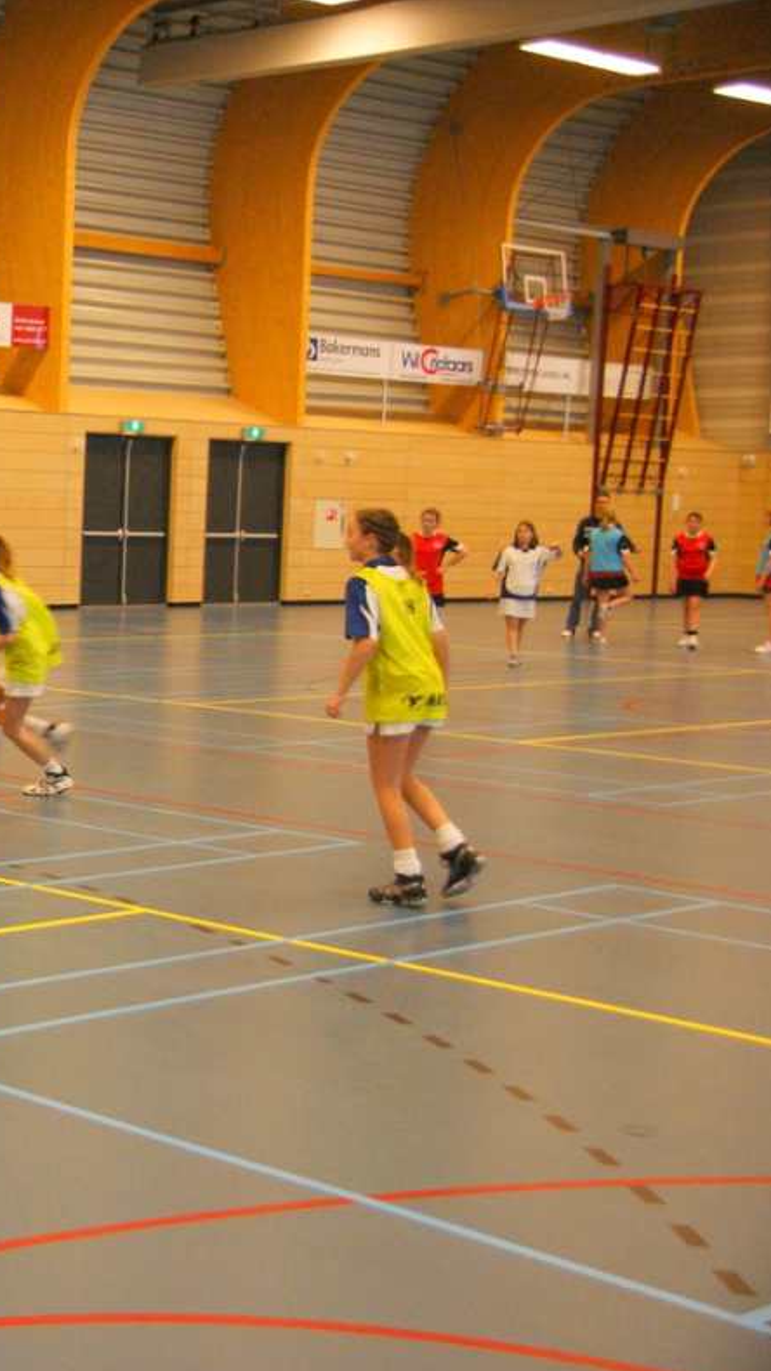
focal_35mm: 62
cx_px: -259
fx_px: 2255
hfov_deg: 18.0
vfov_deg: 33.8
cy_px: 689
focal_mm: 26
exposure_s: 1/125
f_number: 4
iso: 800
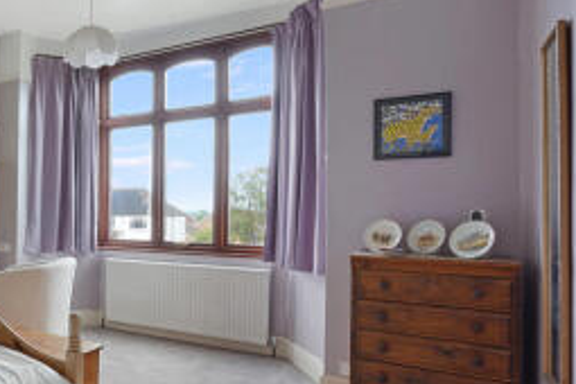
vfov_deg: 46.4
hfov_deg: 56.3
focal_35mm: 28
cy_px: 207
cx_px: 54
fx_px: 448
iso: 200
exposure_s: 1/20
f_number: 9
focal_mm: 10
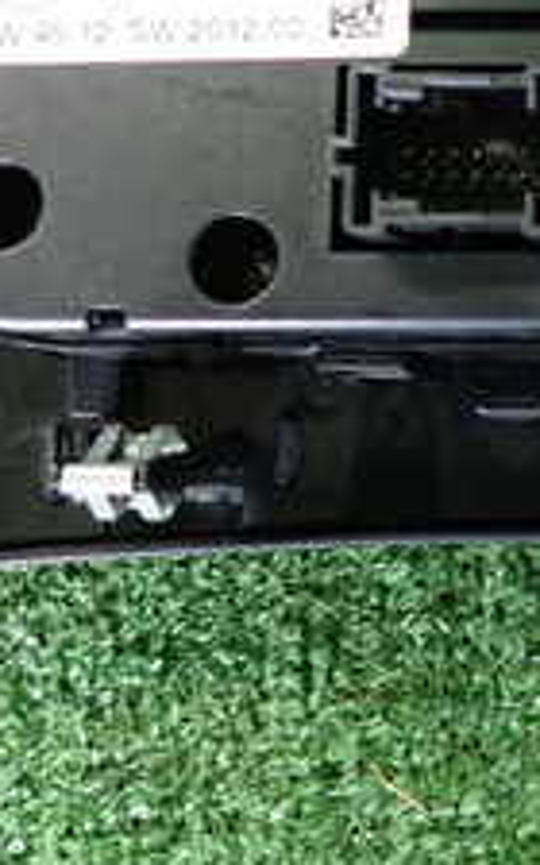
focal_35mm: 71
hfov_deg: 17.0
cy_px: 112
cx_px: 752
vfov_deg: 28.1
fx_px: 1672
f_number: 2
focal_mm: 4.5
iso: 640
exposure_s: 1/30
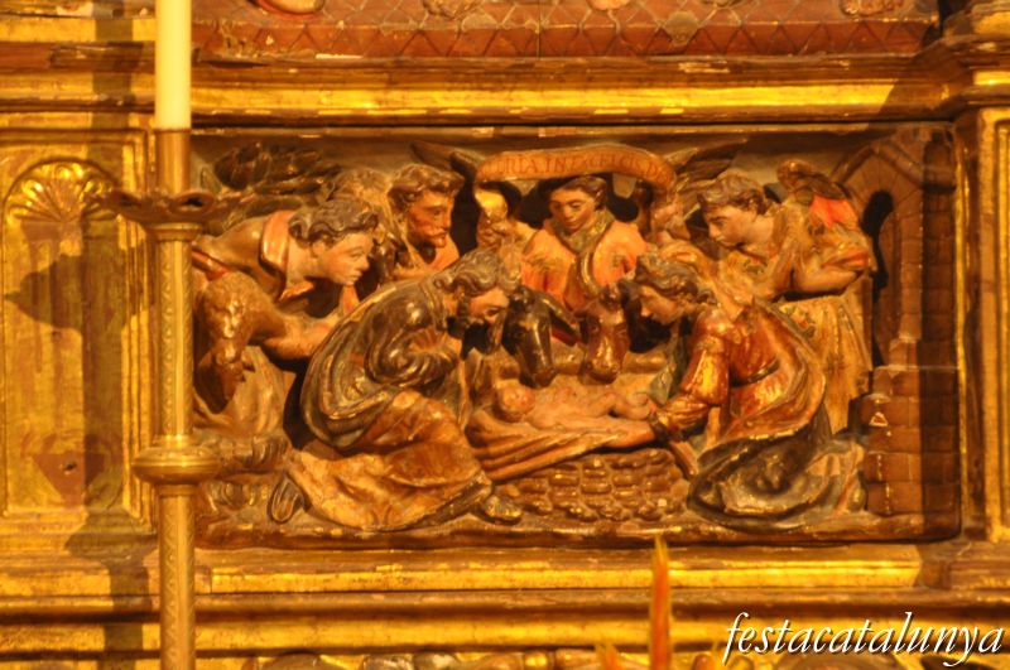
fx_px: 5673
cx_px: 505
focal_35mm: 202
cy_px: 335
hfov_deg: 10.2
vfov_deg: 6.8
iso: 1600
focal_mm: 135
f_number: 5.6
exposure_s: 1/8
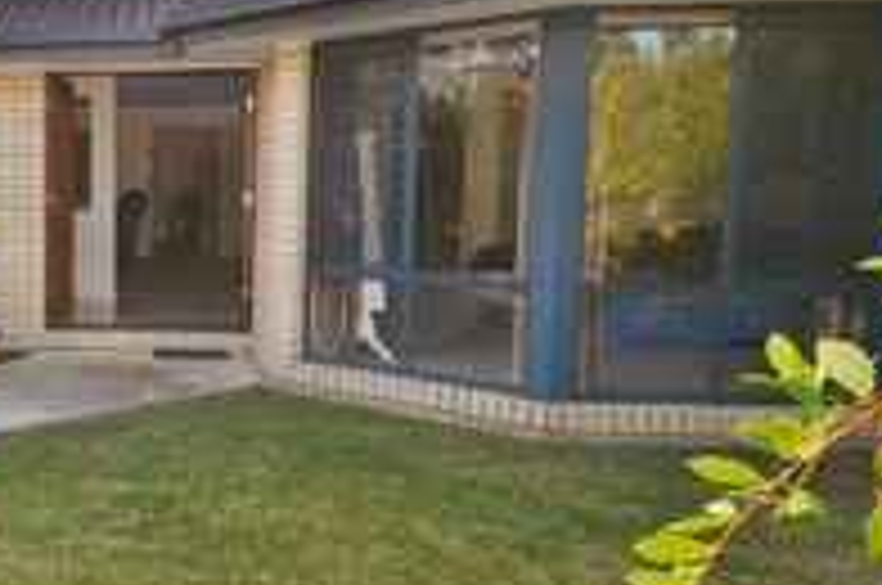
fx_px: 881
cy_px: 277
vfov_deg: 36.7
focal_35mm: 36
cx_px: 58
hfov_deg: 46.9
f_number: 7.1
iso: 100
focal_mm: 10
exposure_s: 1/200
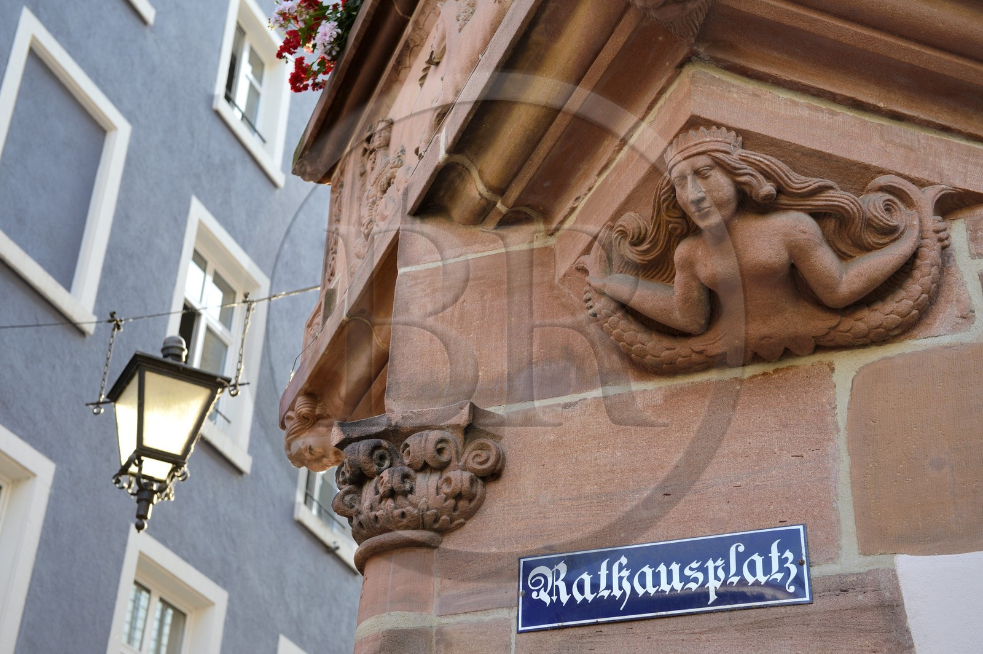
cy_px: 327
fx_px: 1501
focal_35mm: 55
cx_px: 492
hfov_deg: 36.3
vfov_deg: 24.6
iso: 200
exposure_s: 1/160
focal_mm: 55
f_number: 4.5
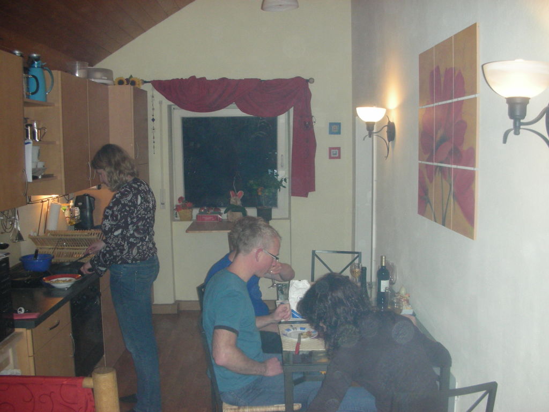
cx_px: 274
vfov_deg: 40.7
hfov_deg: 52.6
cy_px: 206
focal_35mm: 35
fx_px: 555
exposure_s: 1/60.1
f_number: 3
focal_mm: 5.8
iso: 184
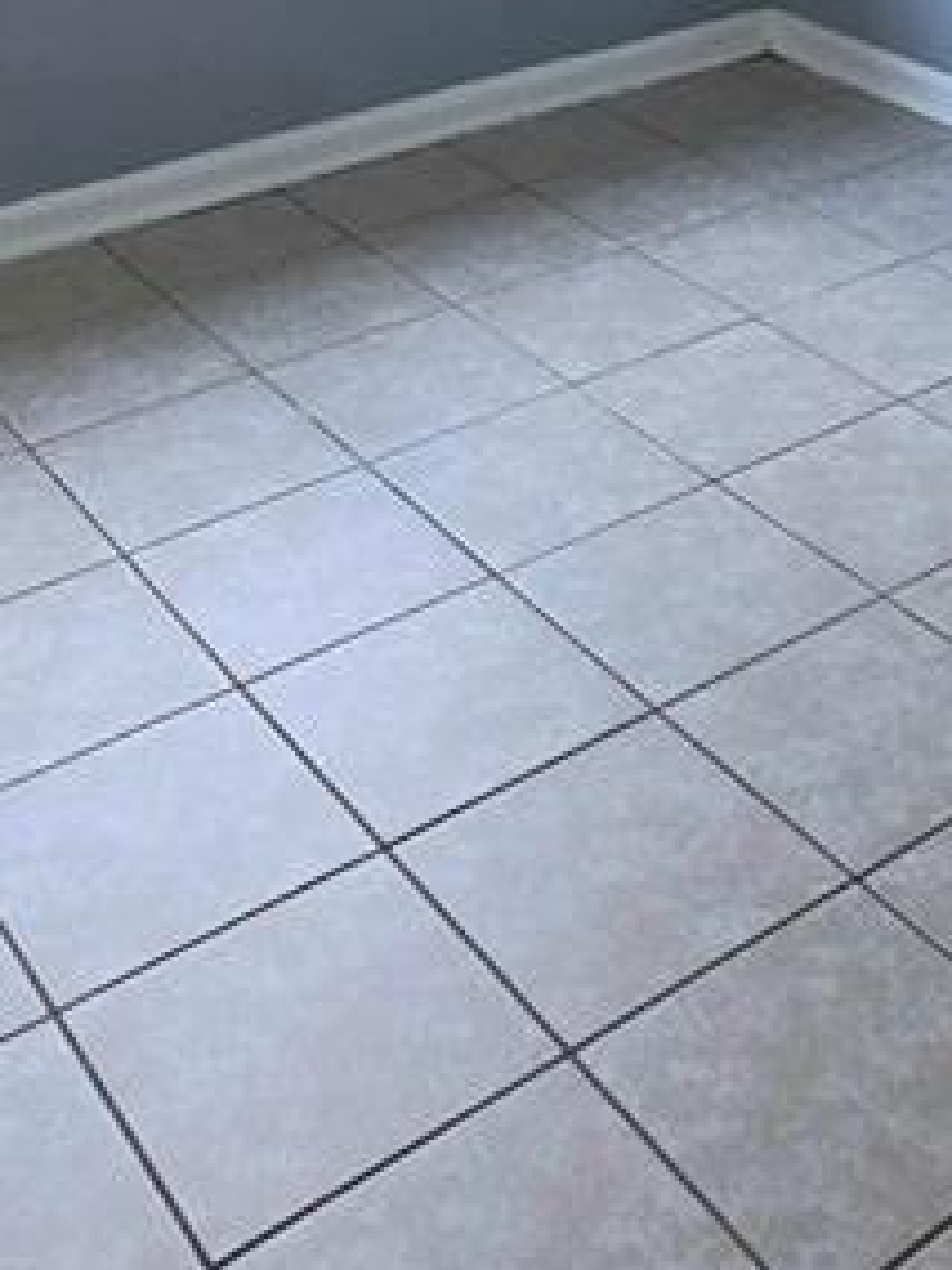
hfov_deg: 26.1
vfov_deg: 28.5
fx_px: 2017
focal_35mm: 55
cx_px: 760
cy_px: -394
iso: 320
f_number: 1.9
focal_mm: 2.2
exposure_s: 1/60.2
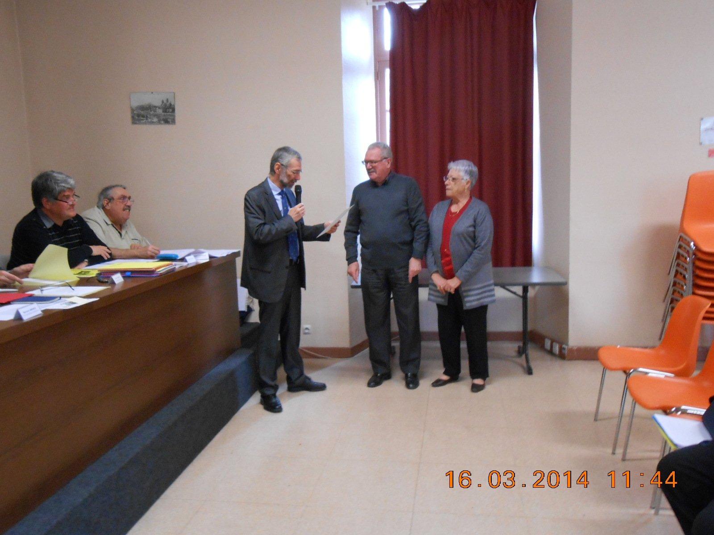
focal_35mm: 30
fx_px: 619
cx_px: 357
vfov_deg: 46.8
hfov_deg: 60.0
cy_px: 268
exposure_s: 1/15
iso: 400
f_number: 3.8
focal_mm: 5.3
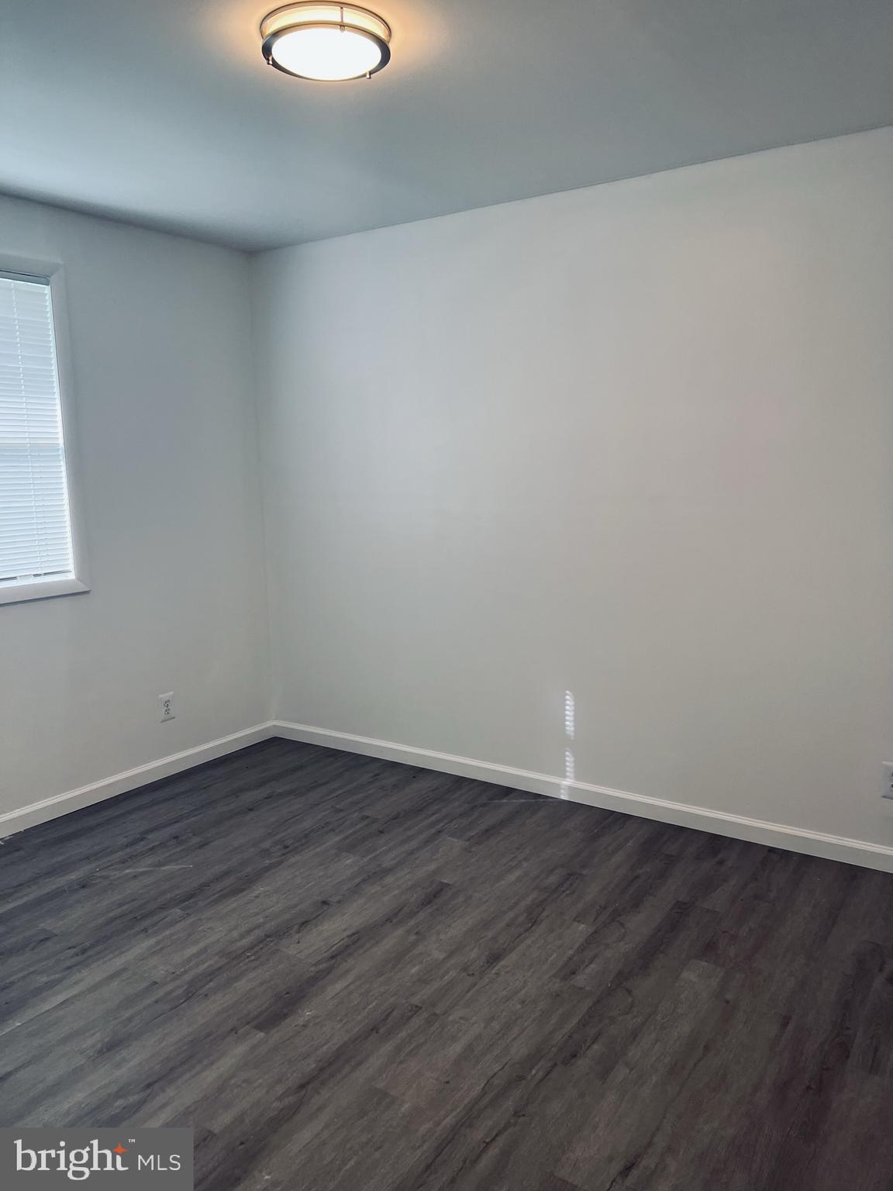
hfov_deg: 53.1
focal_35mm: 26
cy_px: 596
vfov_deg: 67.3
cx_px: 446
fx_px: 894
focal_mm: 5.7
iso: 64
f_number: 1.5
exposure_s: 1/122
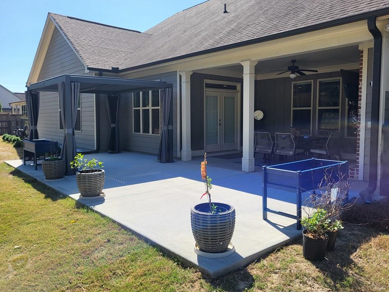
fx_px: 315
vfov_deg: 49.7
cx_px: 203
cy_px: 146
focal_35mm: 28
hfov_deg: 63.4
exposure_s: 1/1751
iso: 40
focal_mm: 5.4
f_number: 1.8
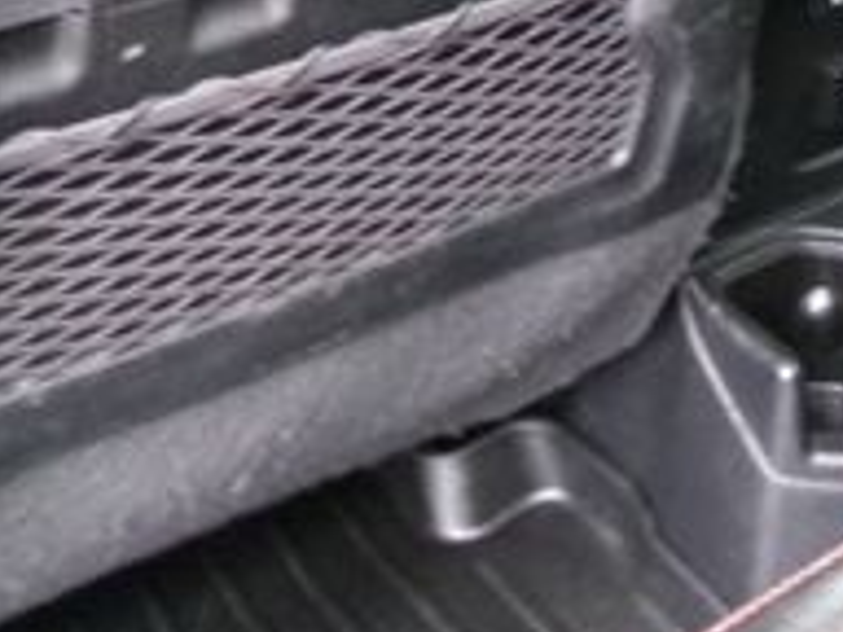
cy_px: -250
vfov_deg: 17.0
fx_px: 1948
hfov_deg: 24.3
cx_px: 553
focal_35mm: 80
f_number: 3.7
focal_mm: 4.3
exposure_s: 1/4
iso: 800
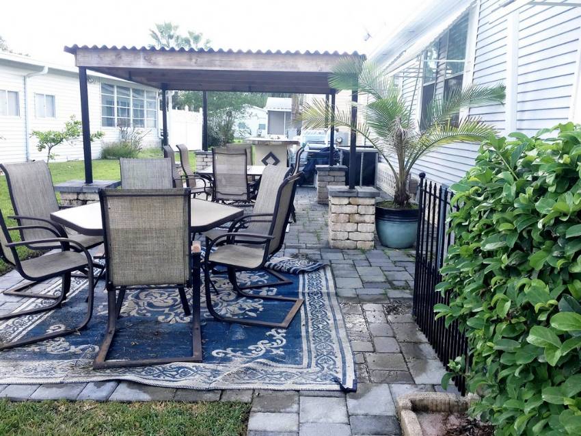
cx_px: 290
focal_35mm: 29
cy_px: 218
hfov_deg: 61.7
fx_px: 487
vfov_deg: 48.2
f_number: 2.2
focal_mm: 4.15
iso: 25
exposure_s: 1/541
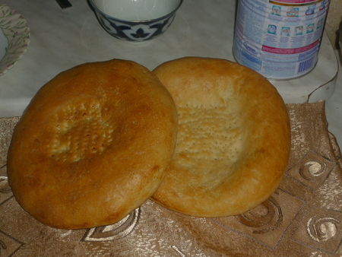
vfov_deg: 21.3
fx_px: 682
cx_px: 171
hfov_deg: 28.1
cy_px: 128
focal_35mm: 69
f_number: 3.9
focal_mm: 11.4
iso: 100
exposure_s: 1/40
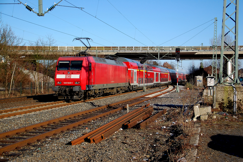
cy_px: 81
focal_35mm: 52
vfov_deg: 25.7
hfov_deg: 37.9
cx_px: 122
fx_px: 354
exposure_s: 1/1000
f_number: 4.2
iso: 220
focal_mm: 35
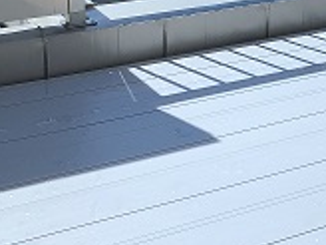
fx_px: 810
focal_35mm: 86
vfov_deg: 16.0
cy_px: -102
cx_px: 302
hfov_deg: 22.1
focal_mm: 3.99
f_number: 1.8
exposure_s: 1/2114
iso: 20
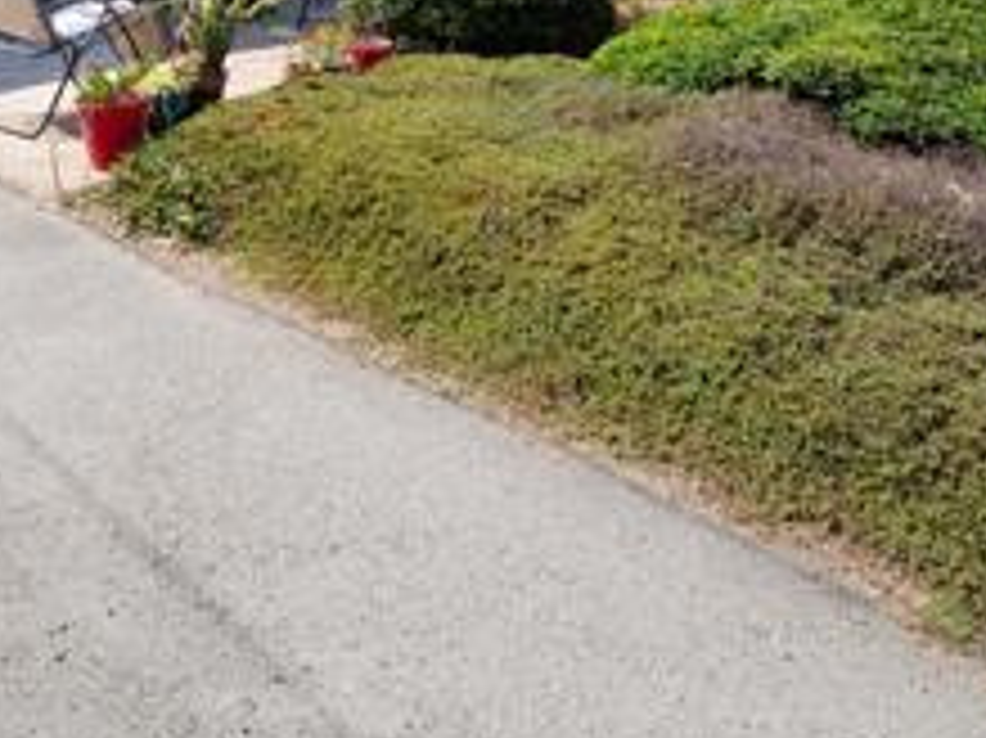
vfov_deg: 28.1
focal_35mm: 45
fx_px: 1281
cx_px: 324
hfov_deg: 41.5
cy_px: -146
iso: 320
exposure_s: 1/250
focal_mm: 16
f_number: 11
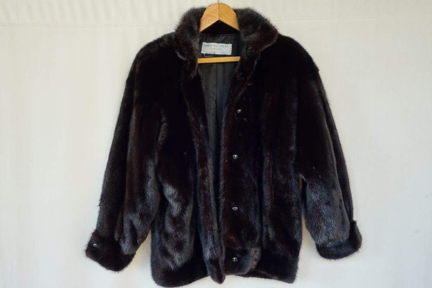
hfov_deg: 65.5
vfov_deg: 46.4
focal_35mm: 28
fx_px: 336
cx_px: 216
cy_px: 144
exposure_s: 1/100
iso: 125
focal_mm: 10.4
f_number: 3.2
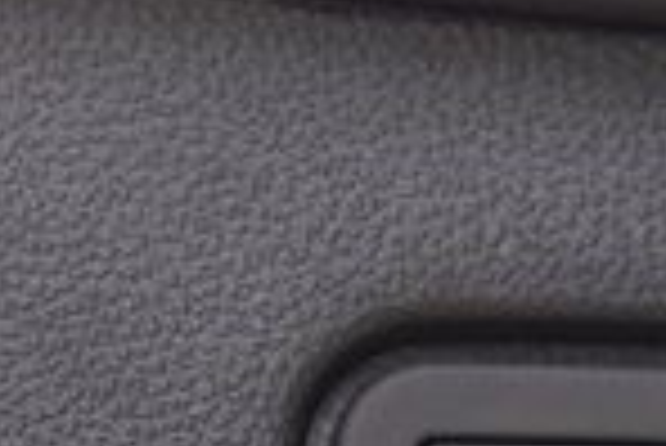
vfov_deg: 3.0
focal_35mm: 454
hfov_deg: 4.5
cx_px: 567
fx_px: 8407
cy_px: 556
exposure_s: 1/30
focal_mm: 70
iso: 1600
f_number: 3.2
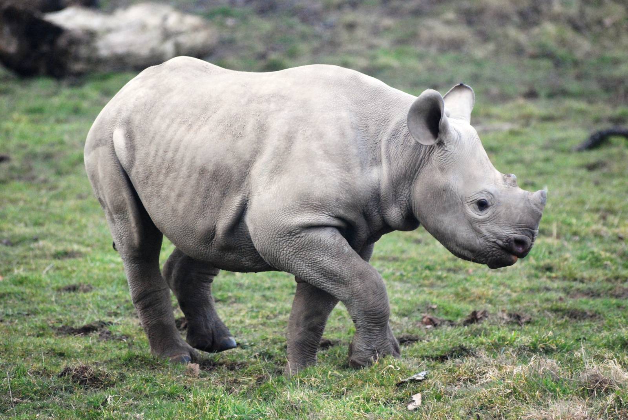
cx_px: 314
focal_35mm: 292
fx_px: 5108
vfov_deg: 4.7
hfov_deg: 7.0
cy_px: 210
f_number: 5
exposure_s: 1/500
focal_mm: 195
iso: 1600
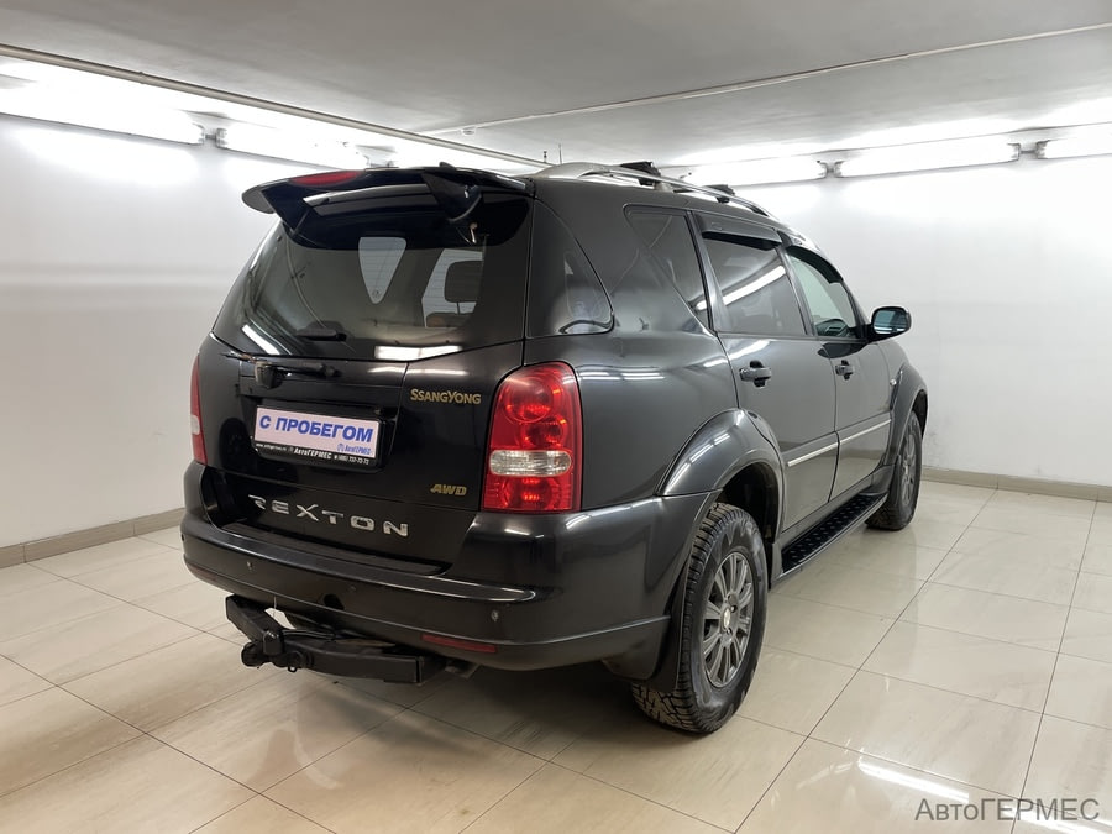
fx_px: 835
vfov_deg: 53.1
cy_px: 417
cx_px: 556
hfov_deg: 67.3
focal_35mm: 26
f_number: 1.6
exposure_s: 1/100
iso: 100
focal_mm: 4.2
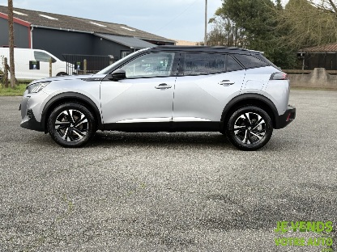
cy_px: 126
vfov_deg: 30.3
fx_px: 467
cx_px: 168
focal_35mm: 48
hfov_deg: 39.7
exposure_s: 1/1085
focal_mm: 6.76
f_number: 1.78
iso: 100
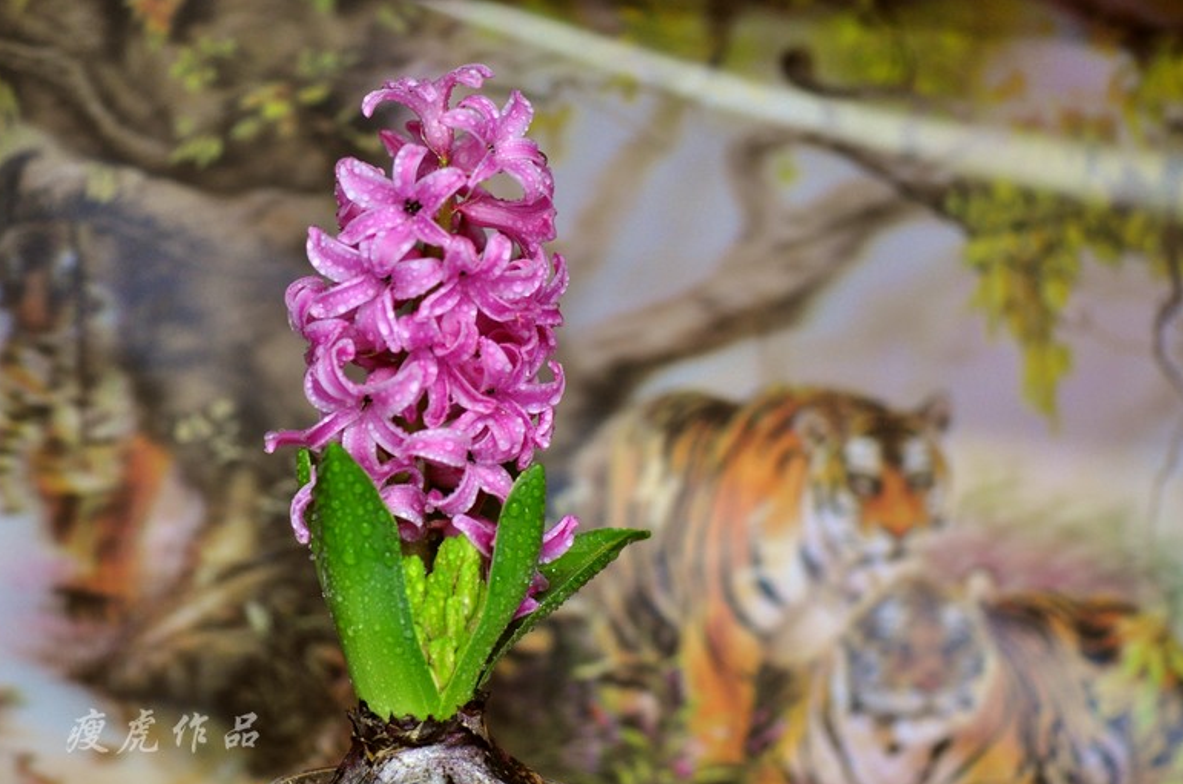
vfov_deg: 8.4
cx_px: 594
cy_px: 395
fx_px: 5363
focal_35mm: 164
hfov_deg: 12.6
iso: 800
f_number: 3
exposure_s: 1/60
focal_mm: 105
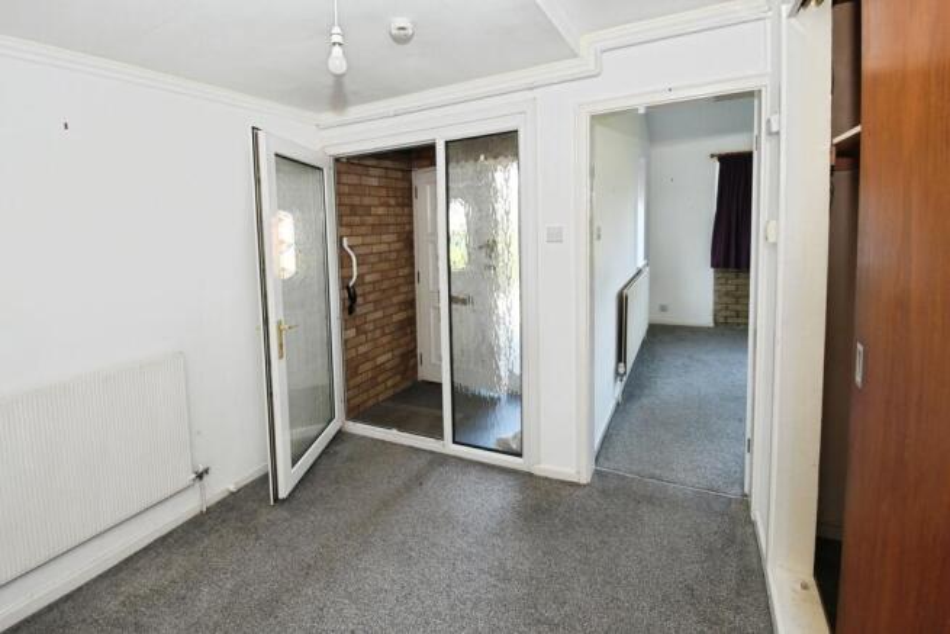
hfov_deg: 100.4
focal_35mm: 15
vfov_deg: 77.4
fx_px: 396
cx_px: 475
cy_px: 317
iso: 800
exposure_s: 1/60
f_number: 7.1
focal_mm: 10
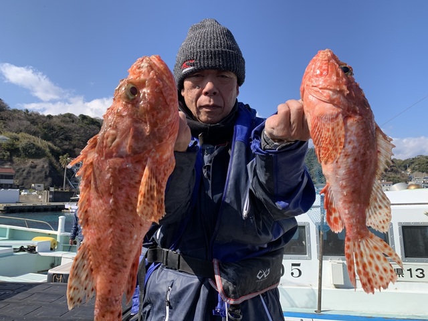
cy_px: 160
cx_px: 214
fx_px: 321
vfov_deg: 53.1
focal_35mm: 26
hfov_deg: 67.3
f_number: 1.8
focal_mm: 4.25
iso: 25
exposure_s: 1/1350
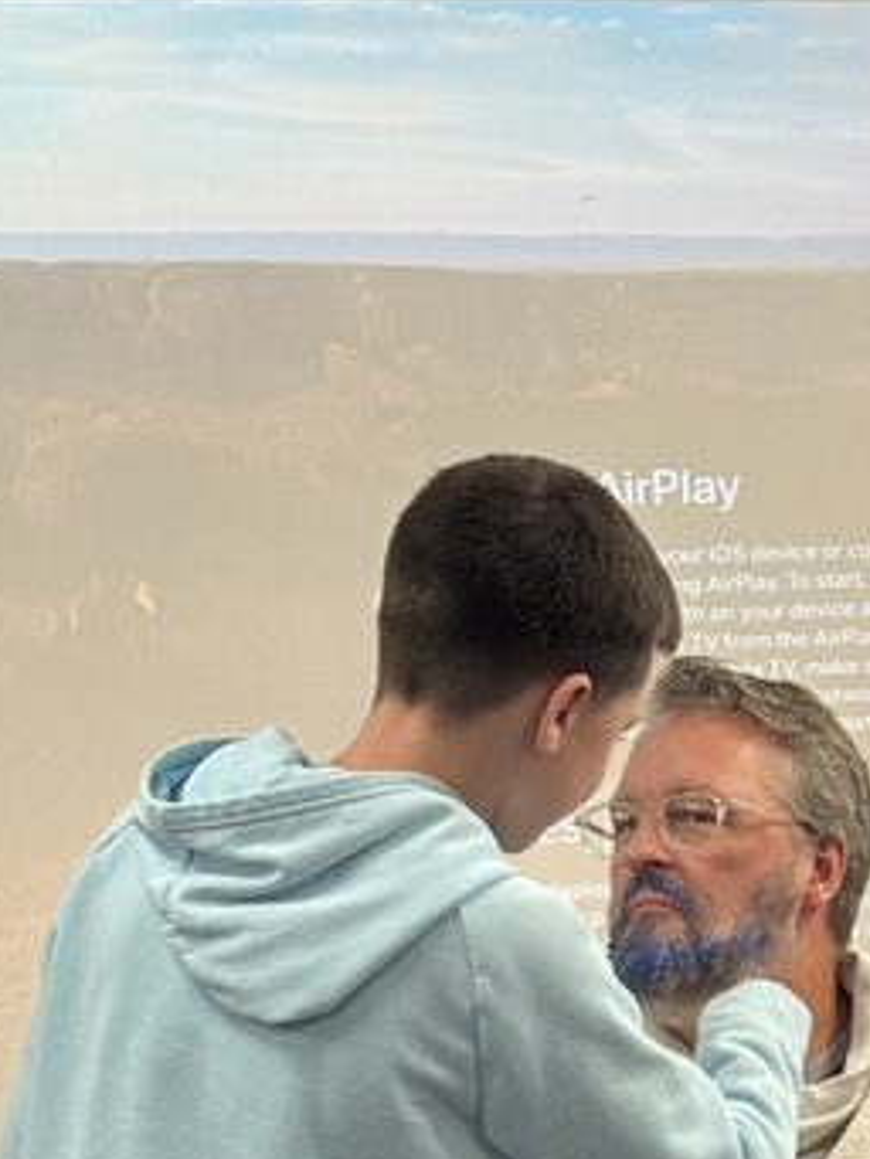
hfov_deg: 10.1
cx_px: 1118
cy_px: 1451
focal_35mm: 144
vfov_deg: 13.3
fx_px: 4822
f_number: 1.78
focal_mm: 6.76
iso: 100
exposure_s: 1/60
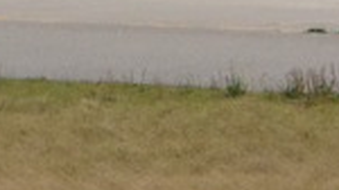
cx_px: 549
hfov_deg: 1.1
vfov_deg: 0.6
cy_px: -461
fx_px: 18255
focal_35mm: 2033
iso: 1600
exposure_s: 1/3200
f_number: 11
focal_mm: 190
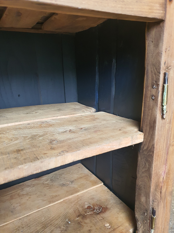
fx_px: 174
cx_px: 87
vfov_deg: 67.3
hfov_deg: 53.1
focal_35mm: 26
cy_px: 116
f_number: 1.5
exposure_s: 1/50
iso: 400
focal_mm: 4.3
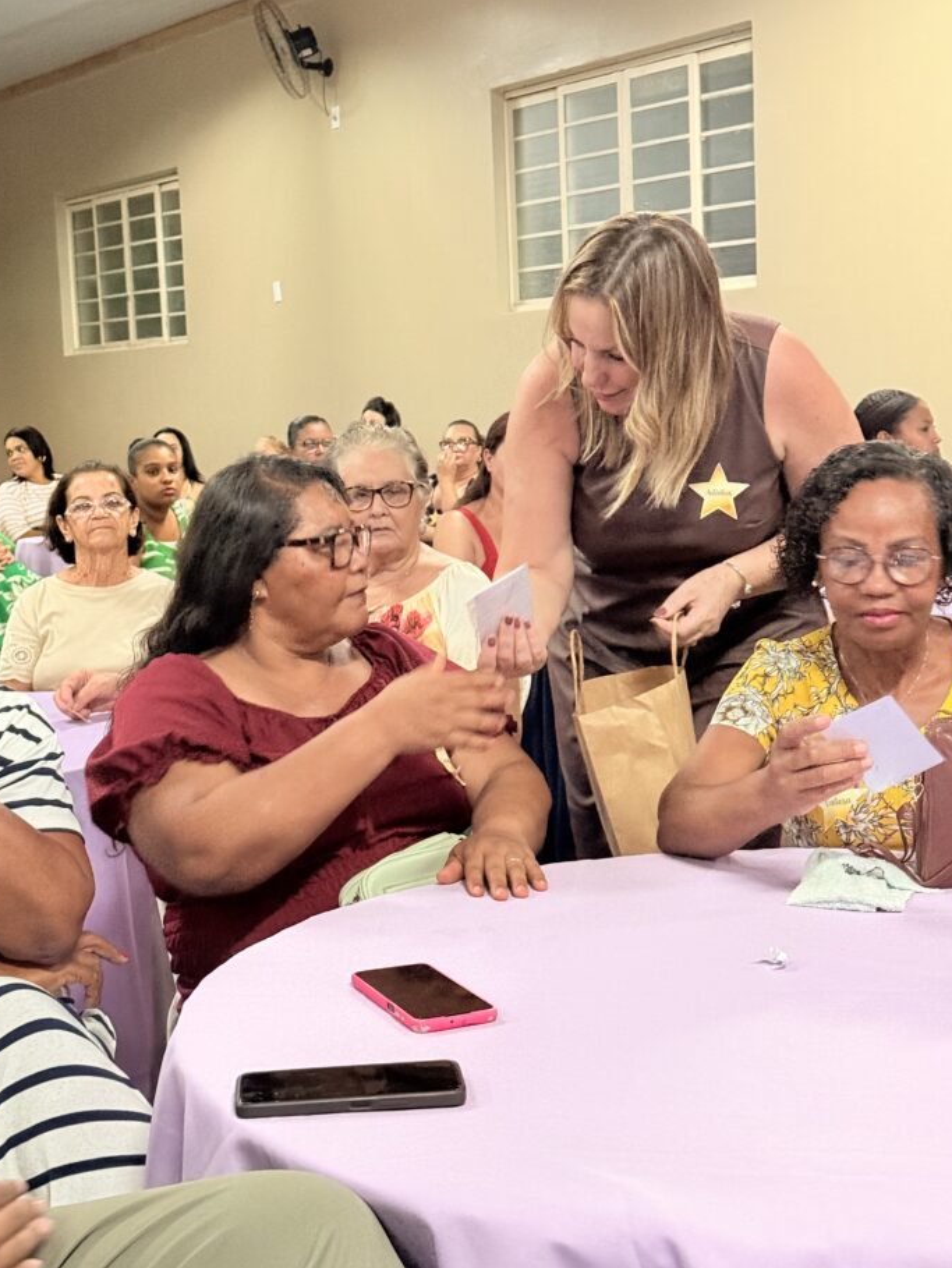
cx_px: 450
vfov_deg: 35.5
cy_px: 578
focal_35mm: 54
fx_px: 1979
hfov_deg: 27.0
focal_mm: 6.76
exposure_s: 1/40
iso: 400
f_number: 1.78
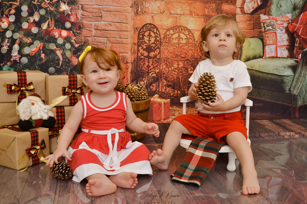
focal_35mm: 49
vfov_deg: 27.5
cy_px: 104
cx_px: 156
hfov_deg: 40.3
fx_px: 418
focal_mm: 32
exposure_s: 1/200
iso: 800
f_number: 4.8
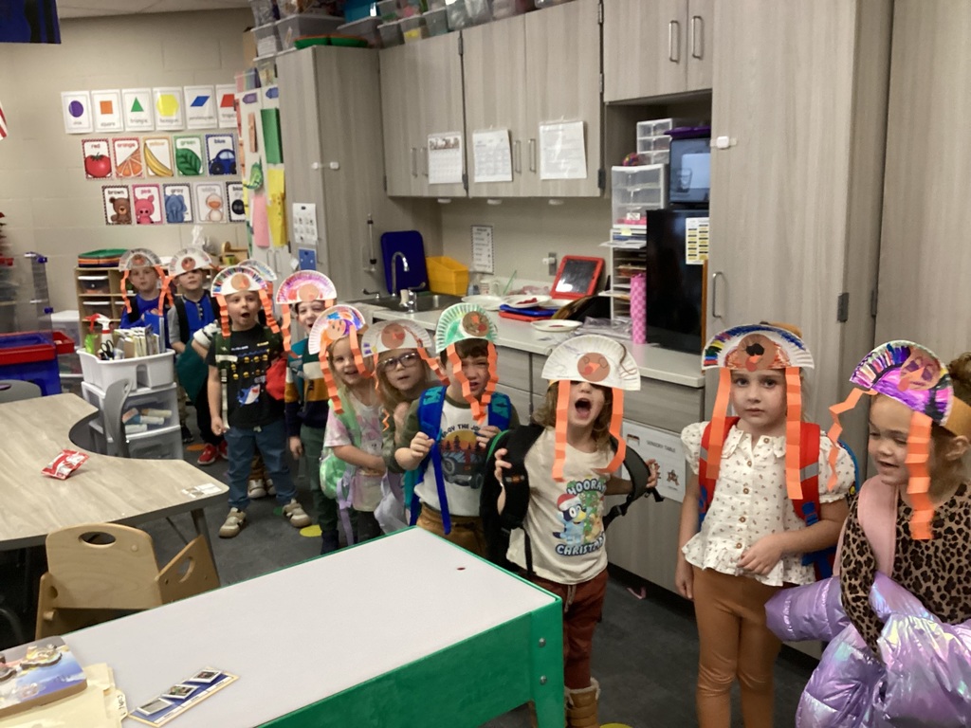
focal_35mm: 31
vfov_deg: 45.4
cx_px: 486
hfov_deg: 58.4
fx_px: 870
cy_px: 364
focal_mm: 3.3
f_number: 2.4
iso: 320
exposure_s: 1/60
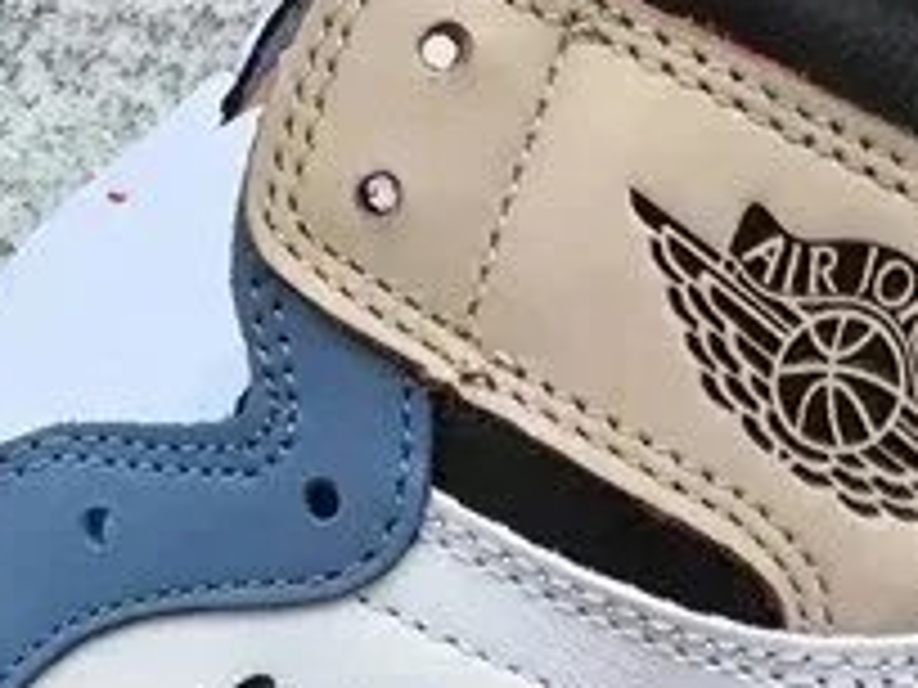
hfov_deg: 14.3
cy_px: 1185
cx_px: 94
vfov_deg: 10.3
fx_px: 3633
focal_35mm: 137
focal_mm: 3.3
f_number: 2.4
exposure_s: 1/463
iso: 25
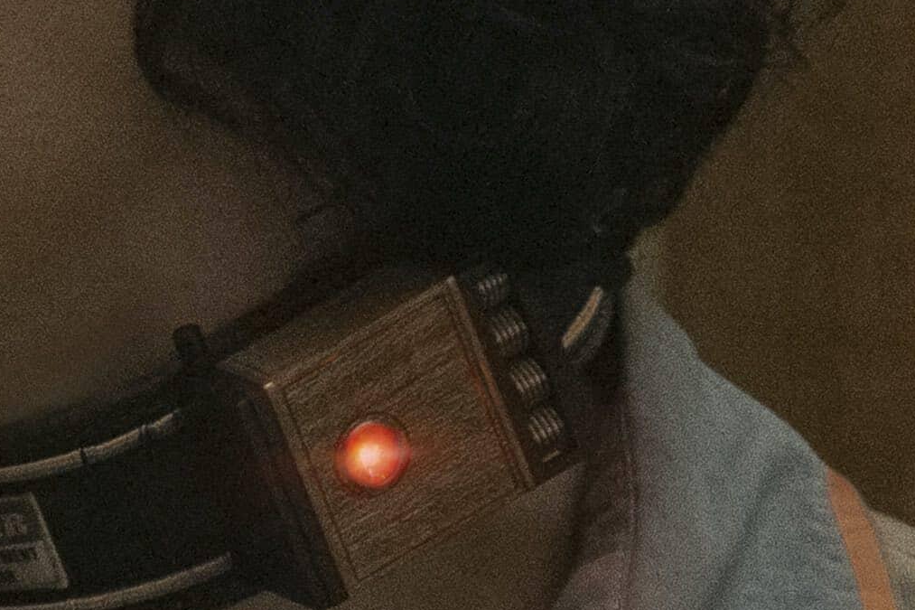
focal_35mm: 776
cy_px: 564
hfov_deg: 2.6
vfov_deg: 1.8
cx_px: -1379
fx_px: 19719
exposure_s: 1/125
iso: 5000
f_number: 2.8
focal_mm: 83.8
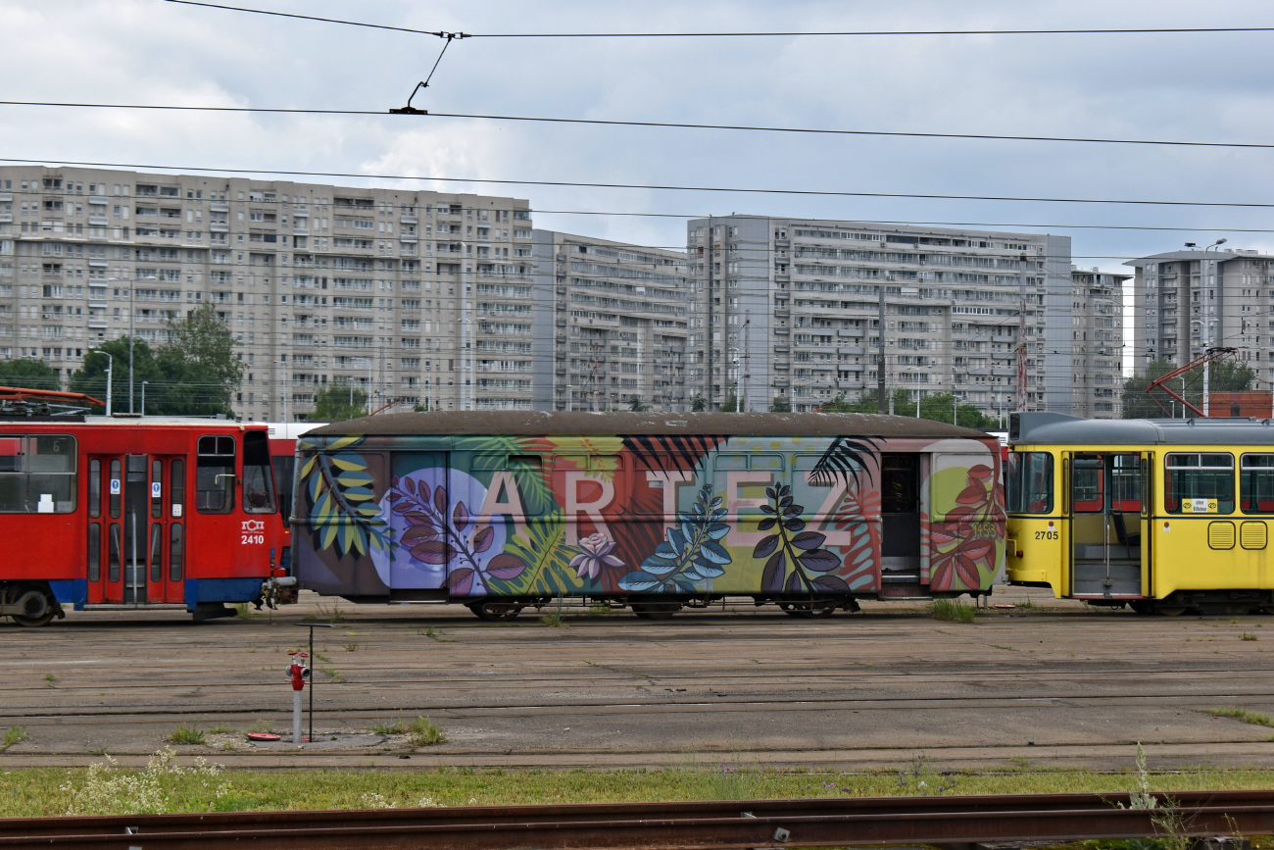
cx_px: 637
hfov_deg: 24.6
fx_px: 2920
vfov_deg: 16.6
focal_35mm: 82
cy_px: 425
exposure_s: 1/250
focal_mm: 55
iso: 200
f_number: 8
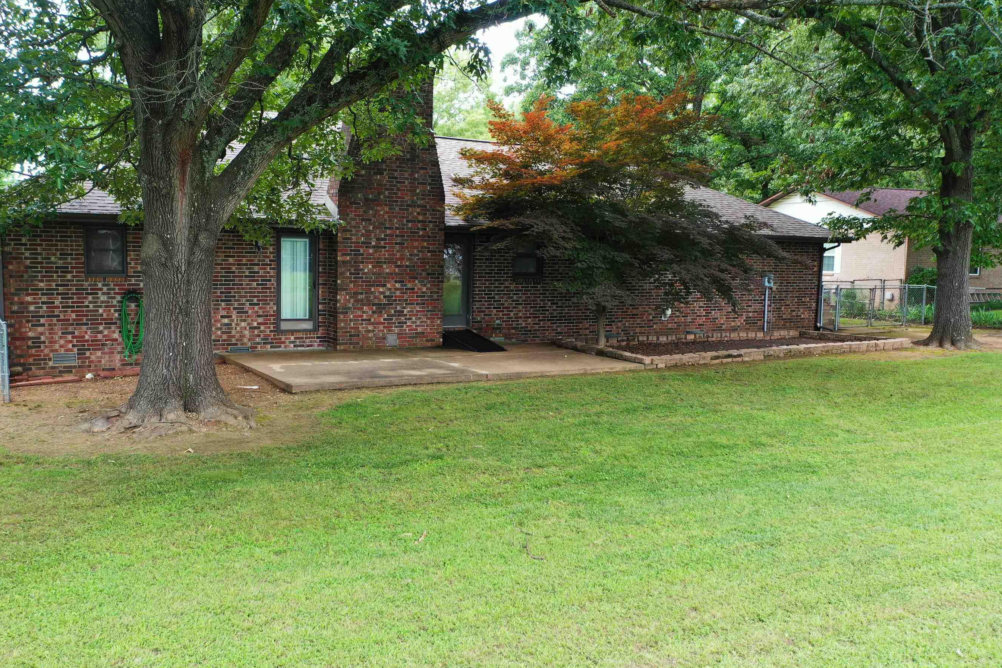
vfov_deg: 41.1
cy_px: 354
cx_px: 451
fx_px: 891
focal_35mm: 32
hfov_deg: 58.6
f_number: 3.5
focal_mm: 10.26
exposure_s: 1/100
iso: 100
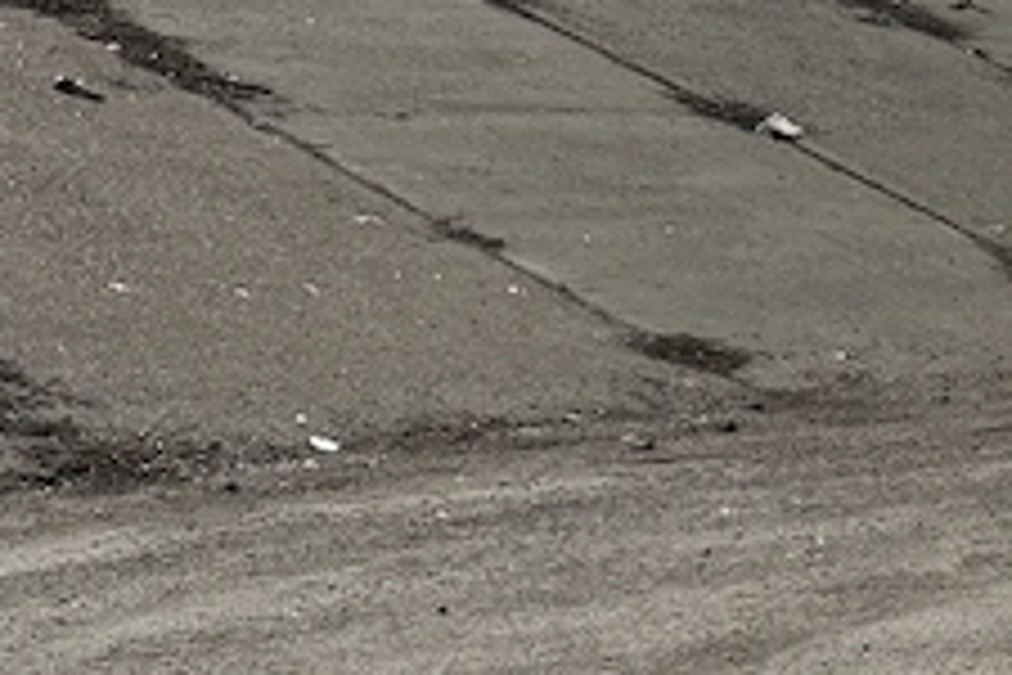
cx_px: 1790
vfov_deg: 12.0
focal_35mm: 111
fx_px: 3120
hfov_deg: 15.8
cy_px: 891
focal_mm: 6.76
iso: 80
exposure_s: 1/10309
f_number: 1.78
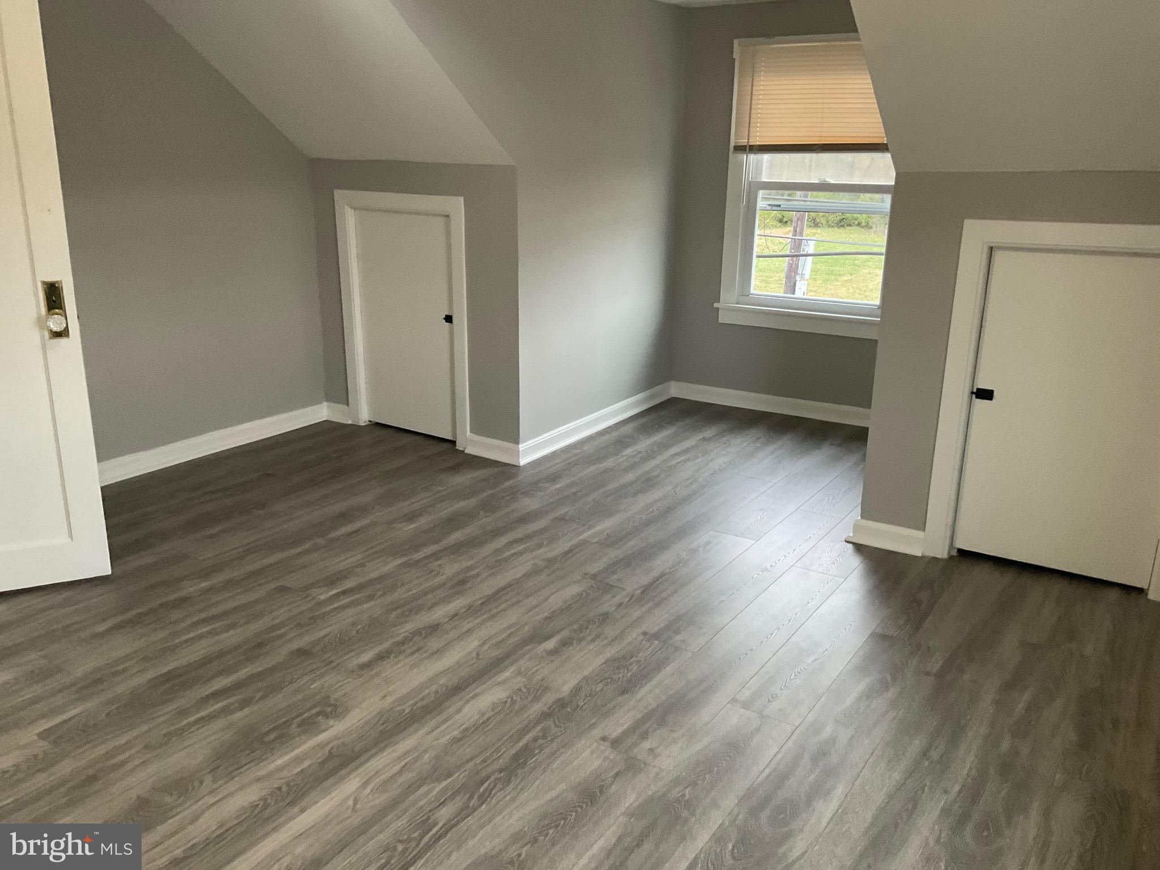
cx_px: 580
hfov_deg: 61.7
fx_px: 972
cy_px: 435
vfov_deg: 48.2
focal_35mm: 29
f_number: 1.8
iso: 160
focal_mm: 3
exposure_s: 1/60
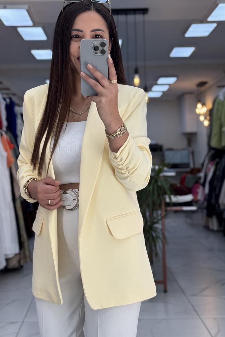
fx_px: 553
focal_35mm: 59
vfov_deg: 33.9
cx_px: 100
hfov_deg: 23.0
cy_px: 167
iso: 64
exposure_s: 1/174
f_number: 1.78
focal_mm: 6.76
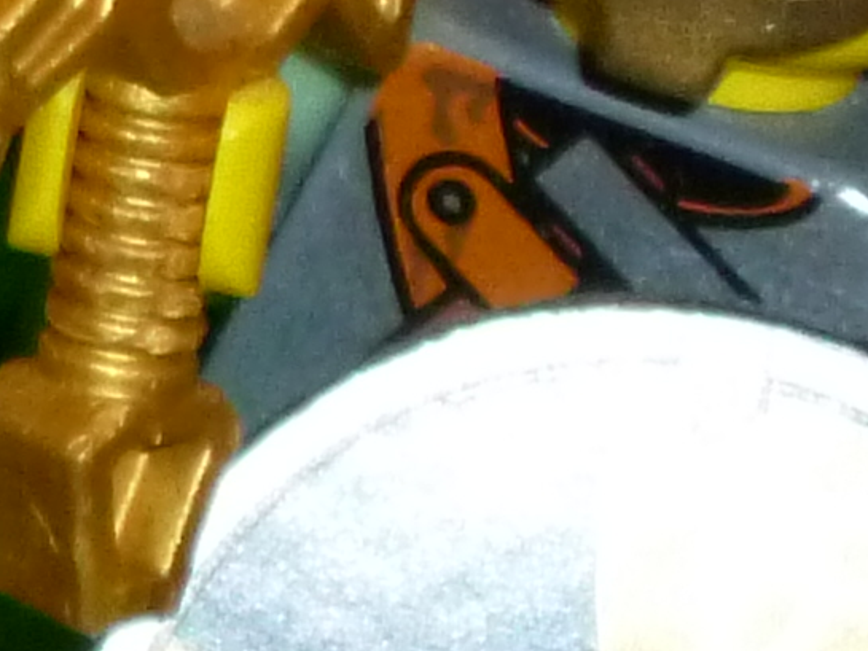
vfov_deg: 2.7
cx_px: -1370
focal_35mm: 555
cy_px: -110
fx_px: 13920
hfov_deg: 3.5
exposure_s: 1/60
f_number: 5
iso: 320
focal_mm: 12.5
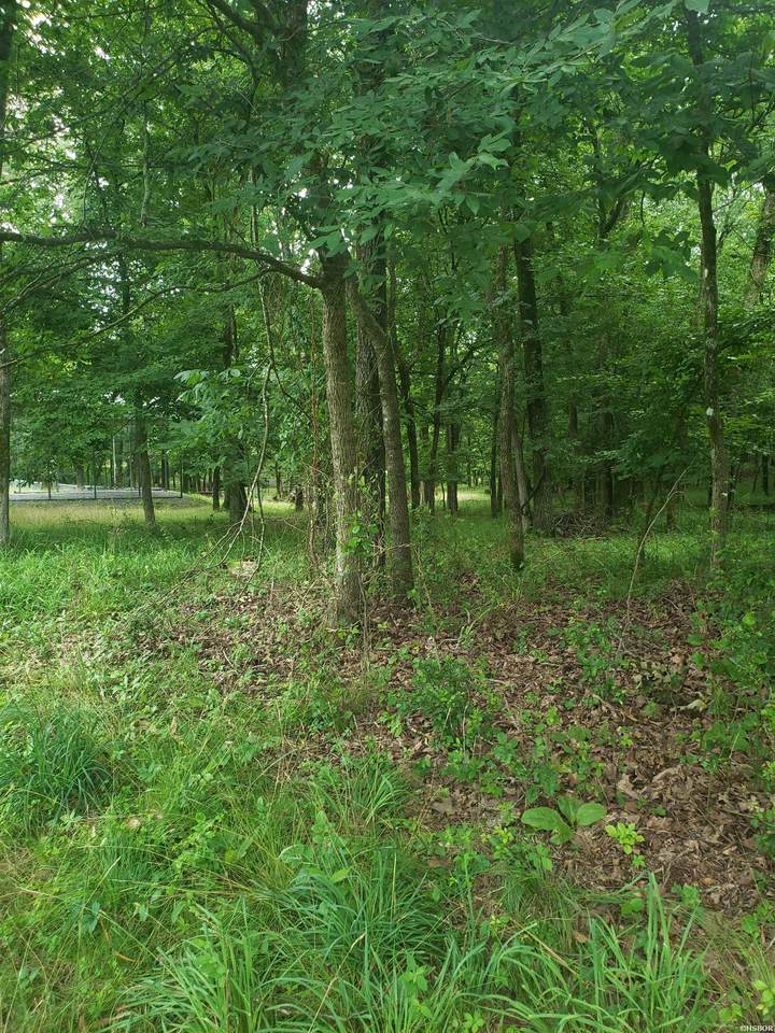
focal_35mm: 26
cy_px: 516
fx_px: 776
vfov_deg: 67.3
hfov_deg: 53.1
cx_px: 388
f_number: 2.4
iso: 100
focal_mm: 4.3
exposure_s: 1/60
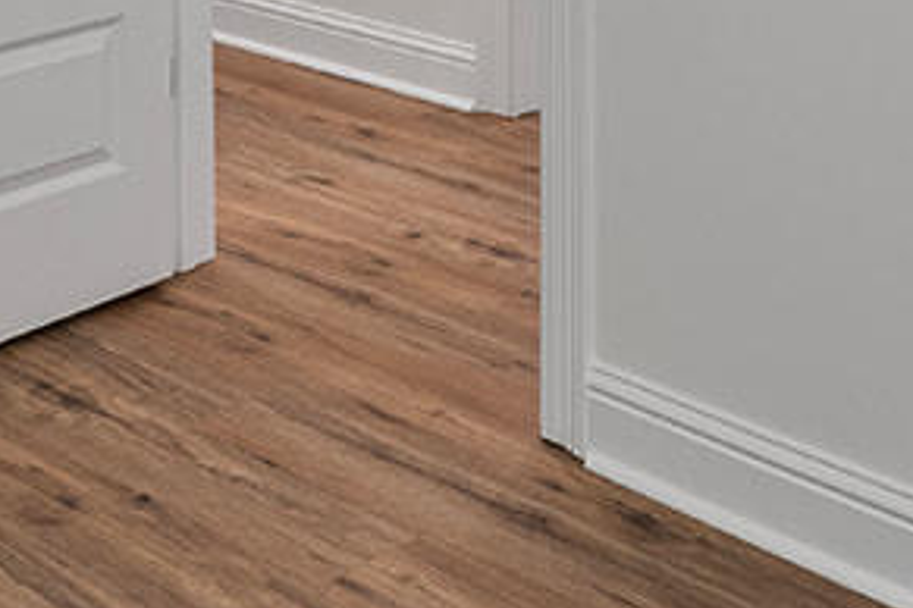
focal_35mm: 77
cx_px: 270
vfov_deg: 15.5
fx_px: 1953
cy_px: -447
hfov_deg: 26.1
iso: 640
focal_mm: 14
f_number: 6.3
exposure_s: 1/15
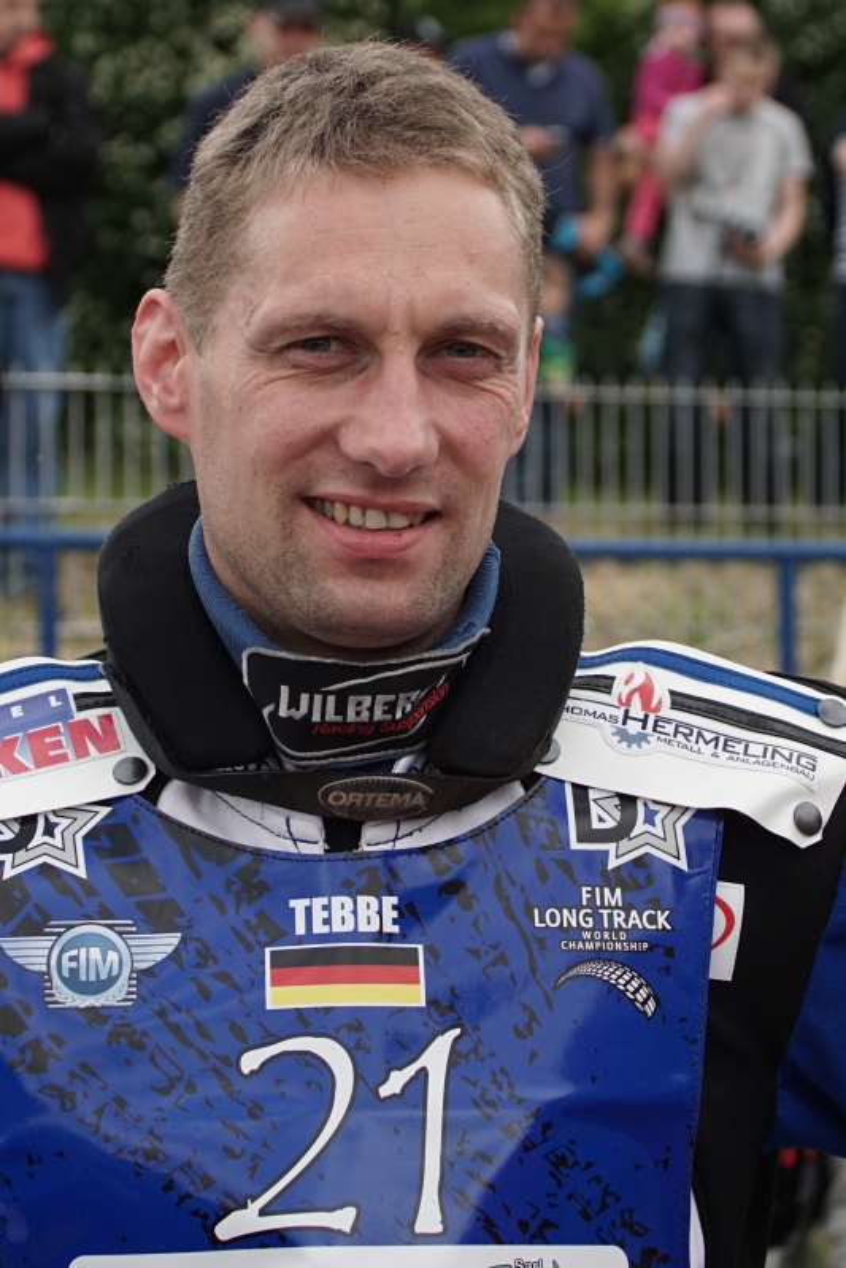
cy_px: 634
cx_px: 423
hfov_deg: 18.2
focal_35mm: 75
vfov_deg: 27.0
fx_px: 2642
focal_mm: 50
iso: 200
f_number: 4.5
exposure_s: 1/500
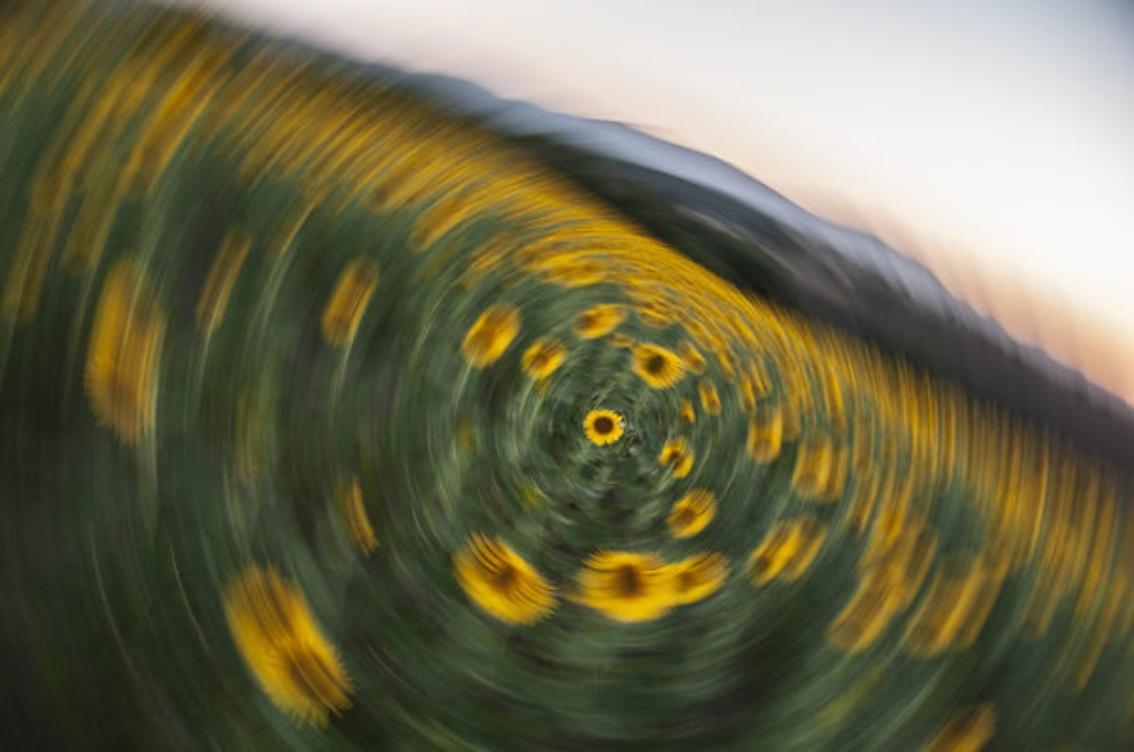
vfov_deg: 47.8
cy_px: 376
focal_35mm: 27
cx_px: 567
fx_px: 849
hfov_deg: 67.5
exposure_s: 1/30
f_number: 7.1
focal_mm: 18
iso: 200
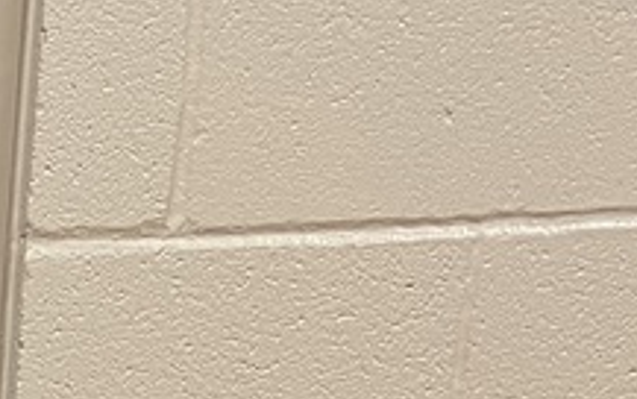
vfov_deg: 9.3
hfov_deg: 13.0
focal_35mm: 130
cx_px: -781
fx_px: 2259
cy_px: 874
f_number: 1.5
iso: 160
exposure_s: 1/60
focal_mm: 5.7
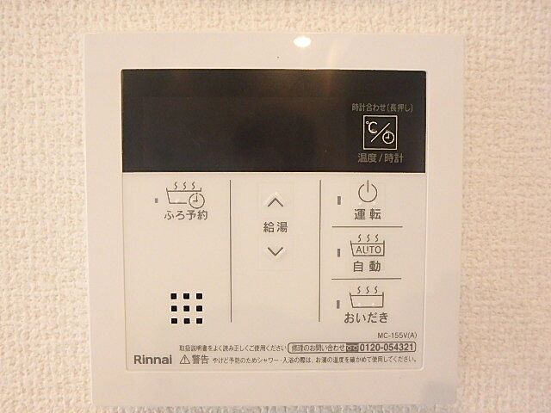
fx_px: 334
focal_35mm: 21
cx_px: 276
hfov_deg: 79.0
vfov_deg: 63.4
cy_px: 206
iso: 800
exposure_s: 1/100
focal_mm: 3.7
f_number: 3.5
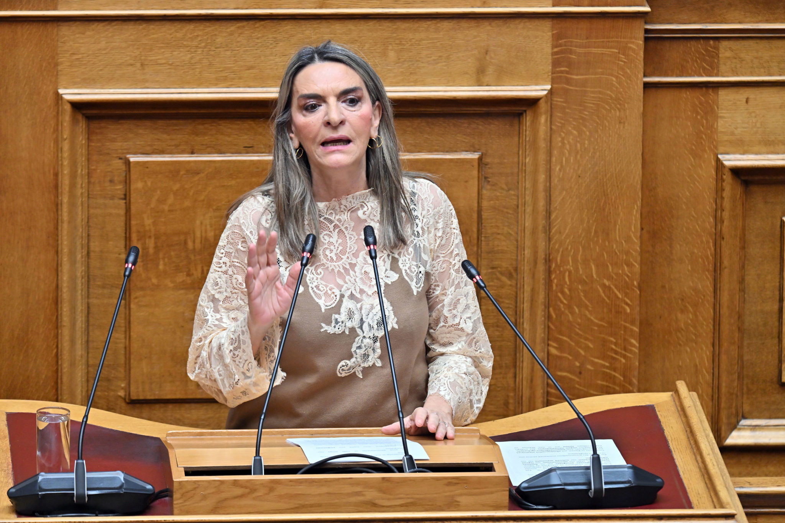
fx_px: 8503
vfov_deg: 3.5
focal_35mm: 390
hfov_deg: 5.3
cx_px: 392
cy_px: 262
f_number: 6
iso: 2200
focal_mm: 390
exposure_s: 1/250
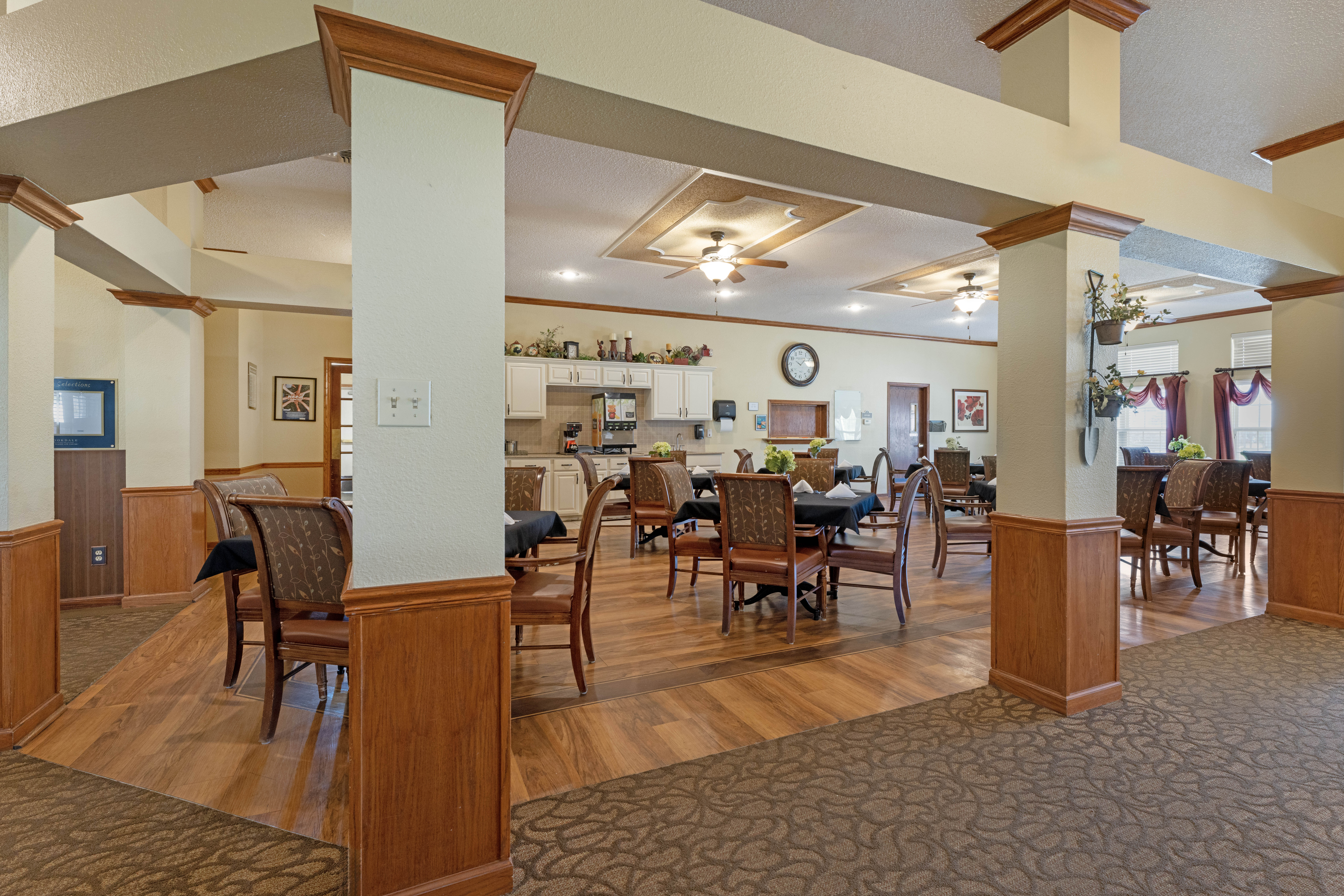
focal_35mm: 14
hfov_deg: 104.3
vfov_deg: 81.2
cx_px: 672
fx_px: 523
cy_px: 448
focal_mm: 14
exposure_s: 1/3
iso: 400
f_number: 10
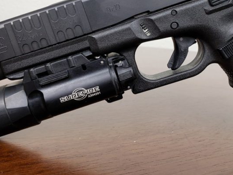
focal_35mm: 50
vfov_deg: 28.6
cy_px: 42
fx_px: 337
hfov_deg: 38.0
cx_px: 145
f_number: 2.4
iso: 125
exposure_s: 1/60
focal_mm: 4.3
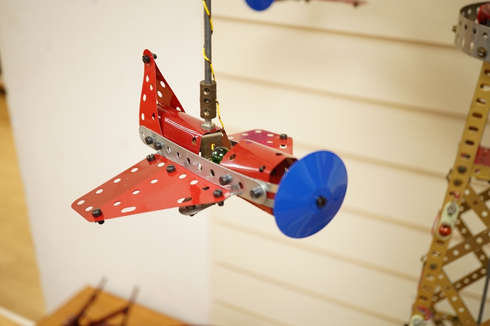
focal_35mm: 45
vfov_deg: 29.9
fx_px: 612
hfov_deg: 43.6
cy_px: 163
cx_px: 245
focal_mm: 30
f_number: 5
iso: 2000
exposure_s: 1/200
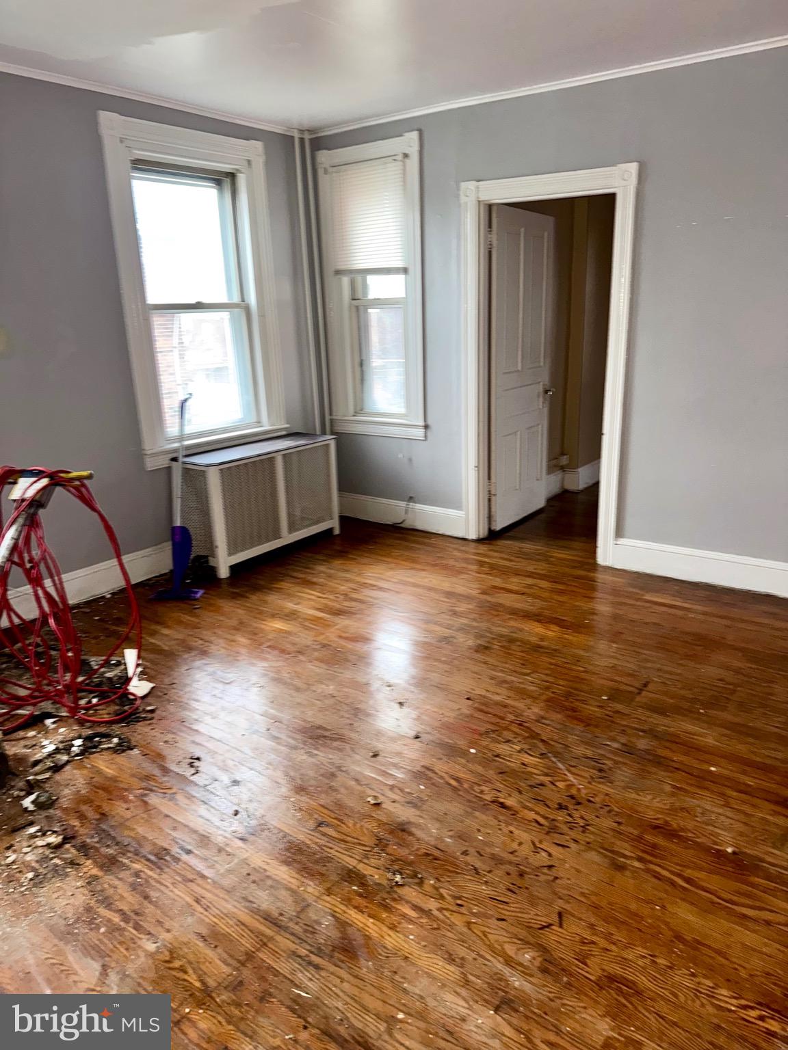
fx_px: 728
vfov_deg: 71.6
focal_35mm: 24
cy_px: 525
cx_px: 394
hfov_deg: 56.8
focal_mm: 6.76
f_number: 1.78
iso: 200
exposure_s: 1/12
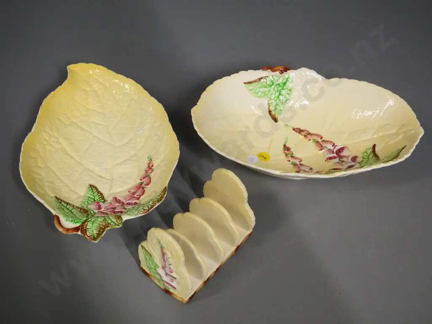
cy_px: 162
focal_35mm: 46
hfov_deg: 41.2
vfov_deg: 31.5
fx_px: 574
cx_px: 216
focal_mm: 23
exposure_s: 1/200
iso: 3200
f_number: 4.3
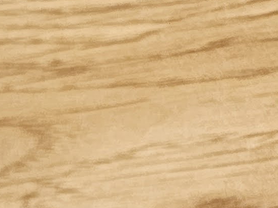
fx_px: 1349
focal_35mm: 168
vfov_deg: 7.8
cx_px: -719
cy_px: 607
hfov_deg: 8.4
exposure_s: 1/180
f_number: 1.8
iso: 160
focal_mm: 5.4
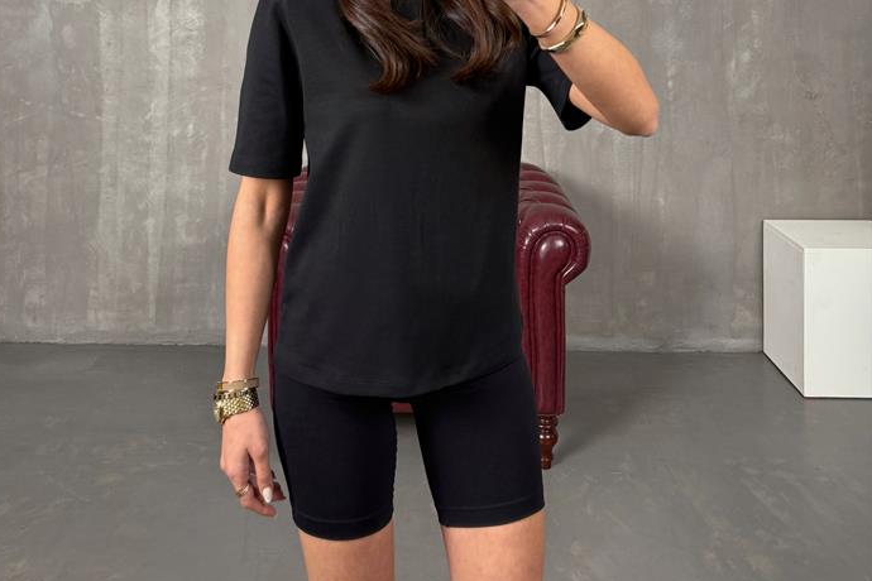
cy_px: 8
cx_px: 430
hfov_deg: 55.8
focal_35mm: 34
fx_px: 823
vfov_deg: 35.4
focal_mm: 6.76
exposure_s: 1/121
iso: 200
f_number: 1.78
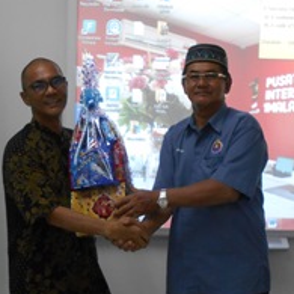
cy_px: 219
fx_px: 836
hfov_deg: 19.9
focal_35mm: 87
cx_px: 113
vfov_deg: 19.8
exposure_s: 1/30
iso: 220
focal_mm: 5.1
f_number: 3.4
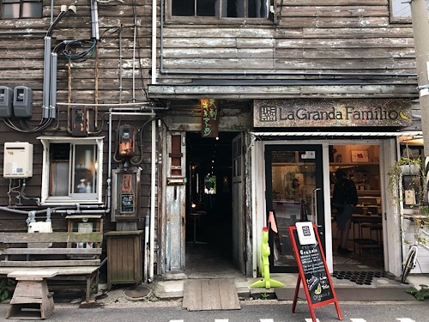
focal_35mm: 28
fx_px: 347
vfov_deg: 49.7
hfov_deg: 63.4
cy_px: 161
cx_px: 214
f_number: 1.8
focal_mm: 4
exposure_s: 1/120
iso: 50
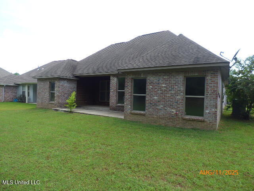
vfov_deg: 66.0
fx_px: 147
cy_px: 96
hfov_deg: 81.7
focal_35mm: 20
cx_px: 127
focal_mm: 3.58
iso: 100
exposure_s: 1/400
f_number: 2.8
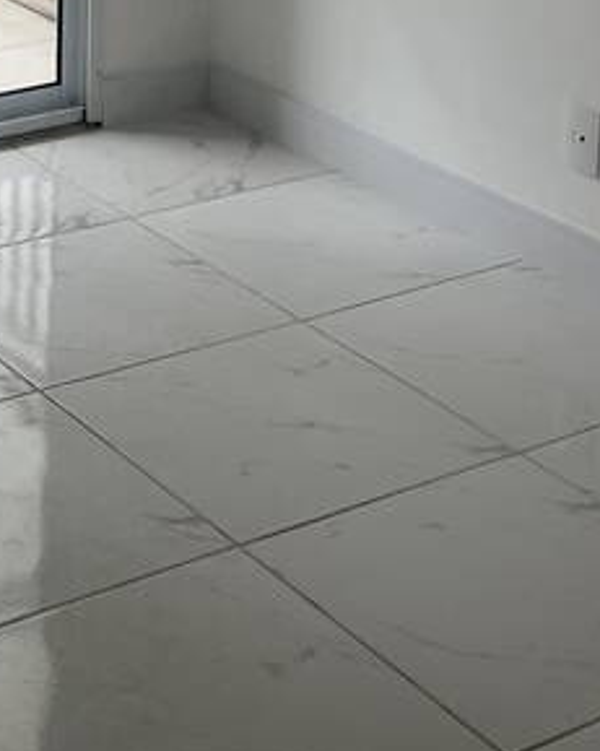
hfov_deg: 16.0
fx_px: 2110
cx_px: 99
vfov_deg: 17.8
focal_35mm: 95
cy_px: -408
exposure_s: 1/524
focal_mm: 5.1
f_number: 1.6
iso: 50
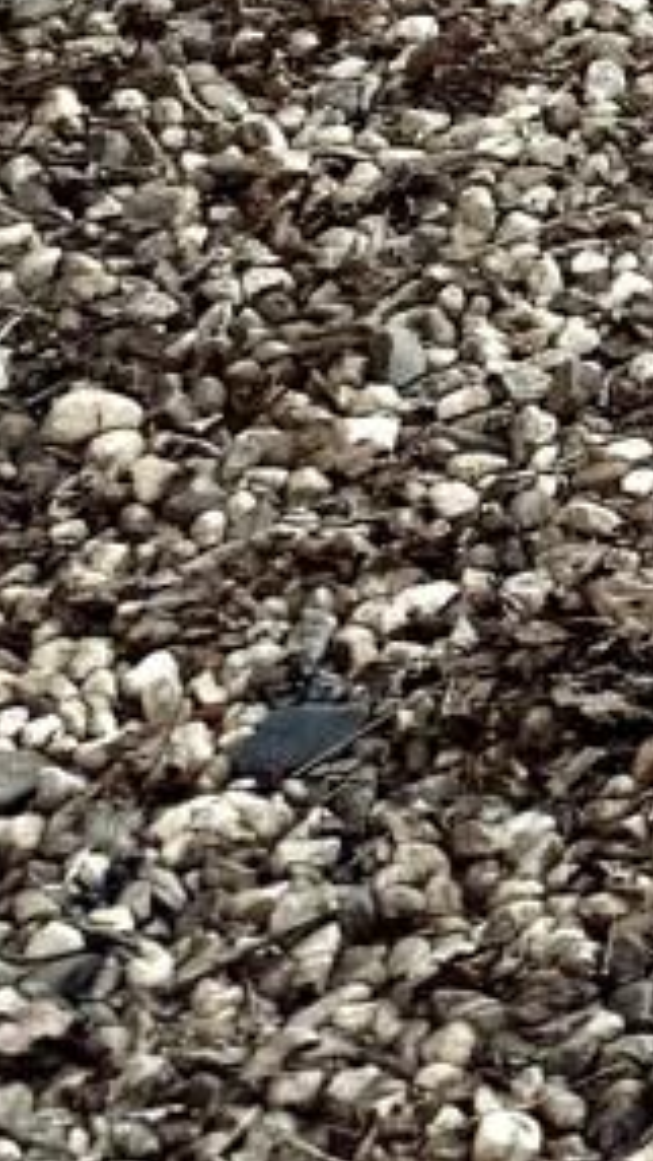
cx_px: 2616
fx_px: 5630
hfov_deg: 5.7
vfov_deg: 9.8
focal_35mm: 183
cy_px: -1977
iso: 80
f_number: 1.78
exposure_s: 1/639
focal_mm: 6.76
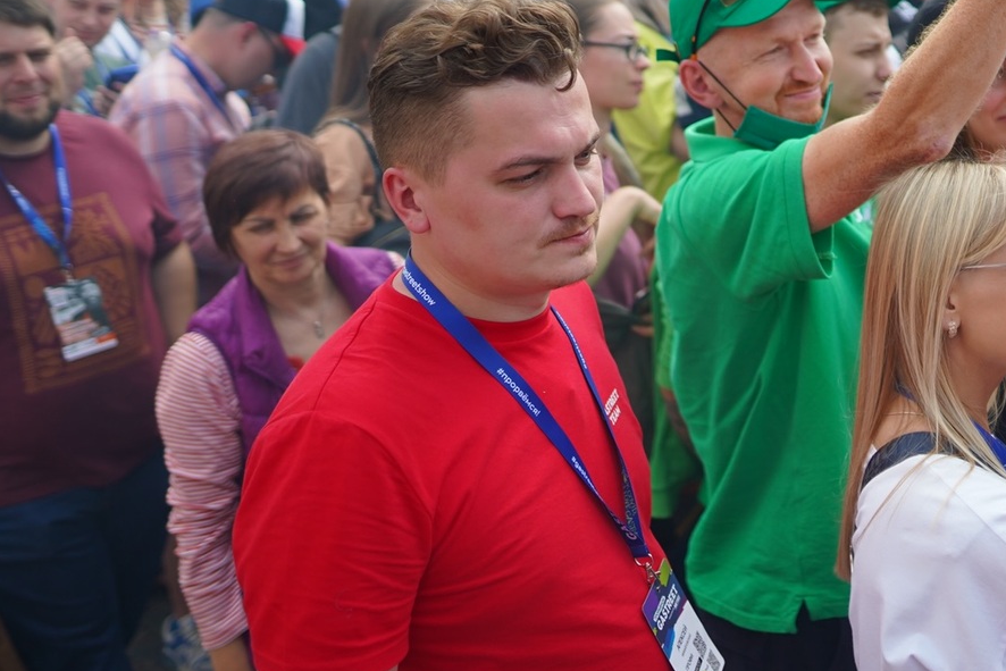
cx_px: 906
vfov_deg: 25.4
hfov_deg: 35.9
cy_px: 103
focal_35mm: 52
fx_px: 1453
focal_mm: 24
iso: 125
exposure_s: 1/3200
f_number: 1.4
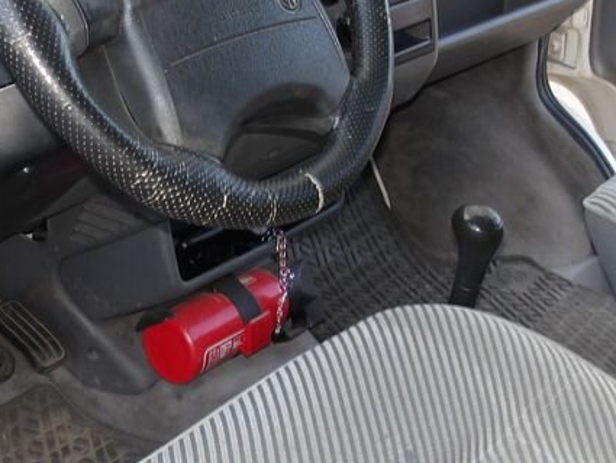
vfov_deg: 22.6
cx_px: 339
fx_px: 1157
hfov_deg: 29.8
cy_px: 196
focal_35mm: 65
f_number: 3
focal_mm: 4.9
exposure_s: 1/48
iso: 100
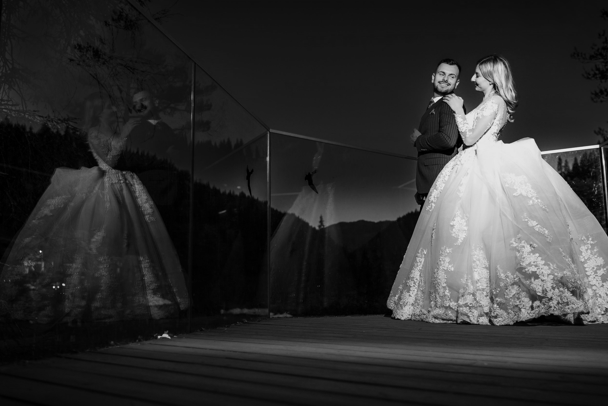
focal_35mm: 32
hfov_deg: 58.7
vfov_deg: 41.1
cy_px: 209
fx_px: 540
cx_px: 306
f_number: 2.8
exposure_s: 1/250
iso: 500
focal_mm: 28
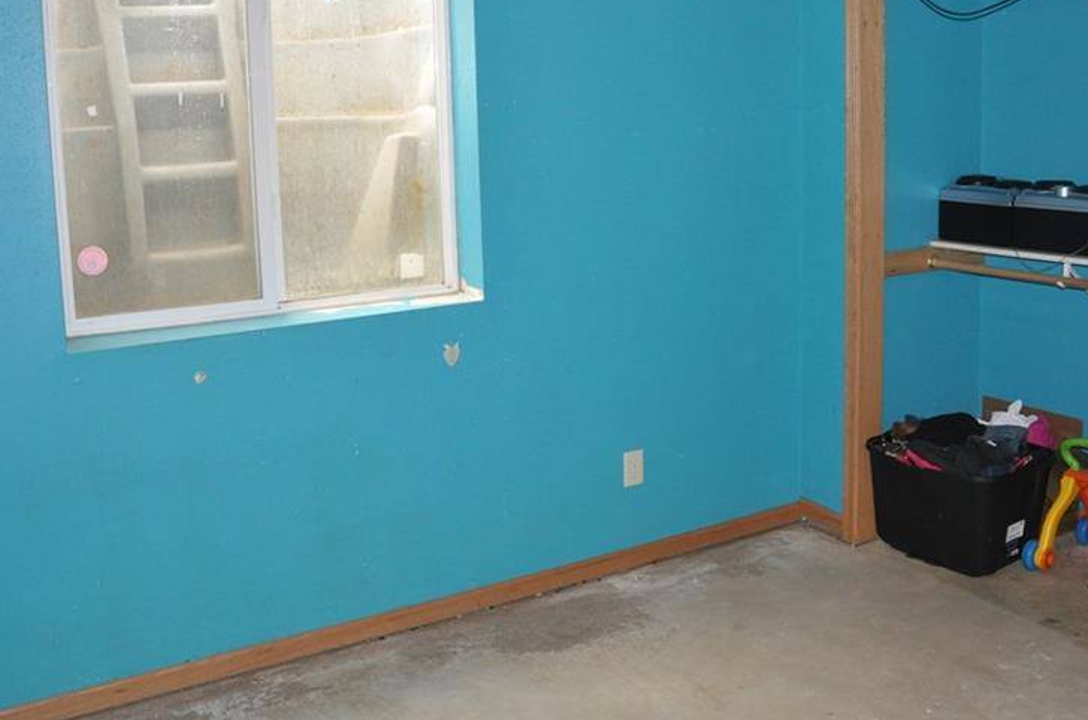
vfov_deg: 34.5
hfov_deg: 50.6
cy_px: 225
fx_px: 1146
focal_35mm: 38
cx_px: 623
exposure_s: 1/60
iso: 800
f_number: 3.5
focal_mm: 18
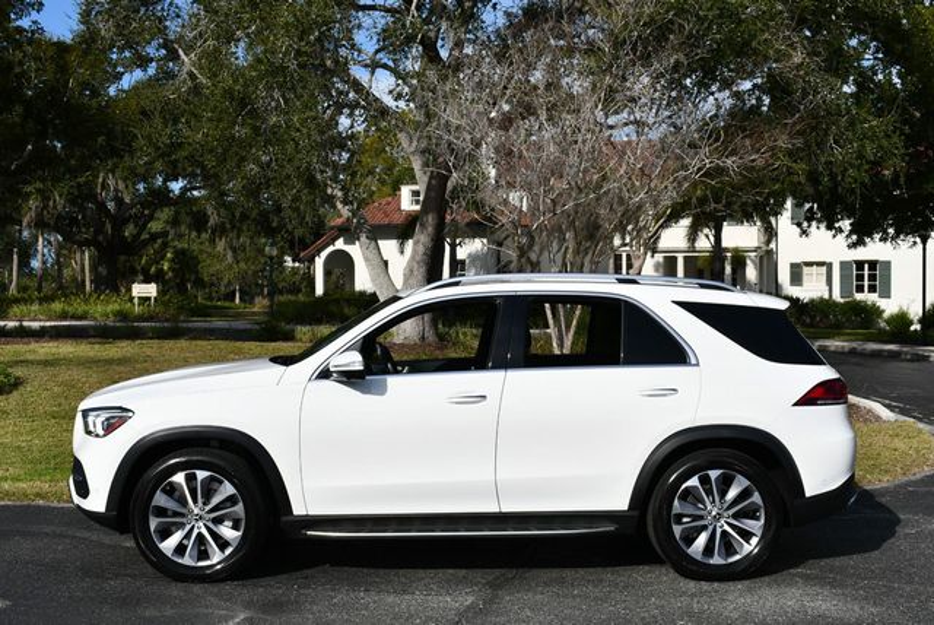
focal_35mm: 46
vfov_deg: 29.3
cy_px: 312
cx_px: 467
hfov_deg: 42.7
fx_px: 1194
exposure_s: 1/400
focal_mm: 23
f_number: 10
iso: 100
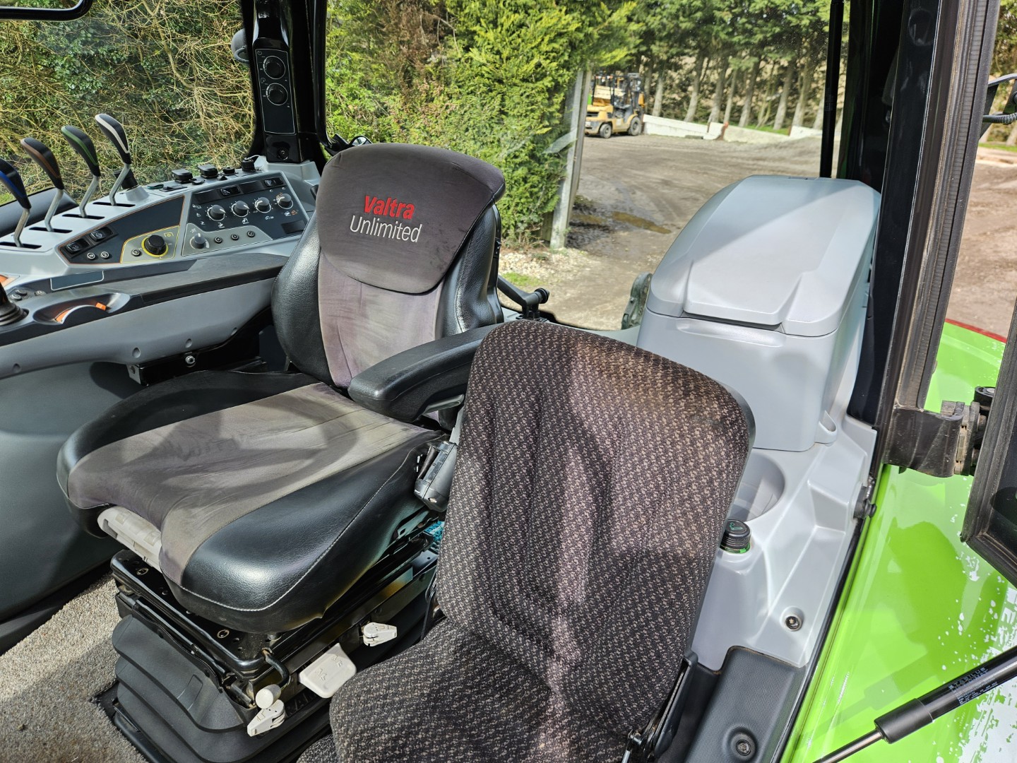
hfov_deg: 73.9
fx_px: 676
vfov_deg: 58.9
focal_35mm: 23
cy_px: 382
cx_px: 508
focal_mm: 5.4
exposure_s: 1/237
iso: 25
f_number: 1.8
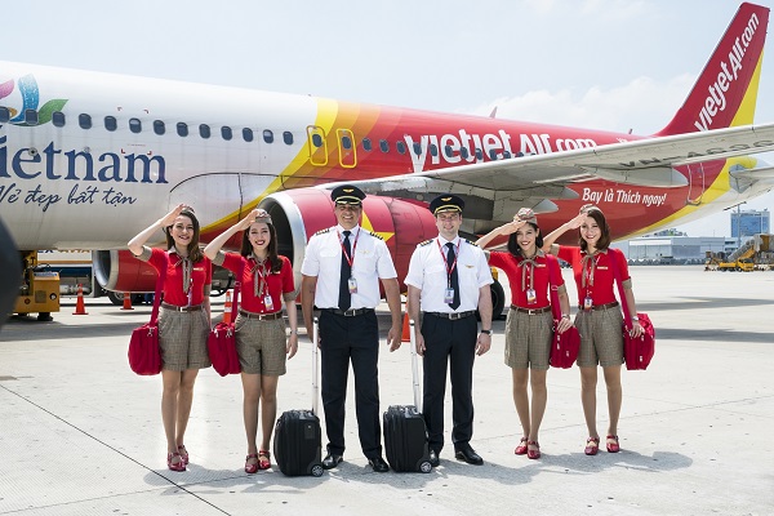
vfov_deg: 34.2
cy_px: 258
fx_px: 838
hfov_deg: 49.6
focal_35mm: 39
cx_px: 387
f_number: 8
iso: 200
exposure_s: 1/800
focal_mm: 26
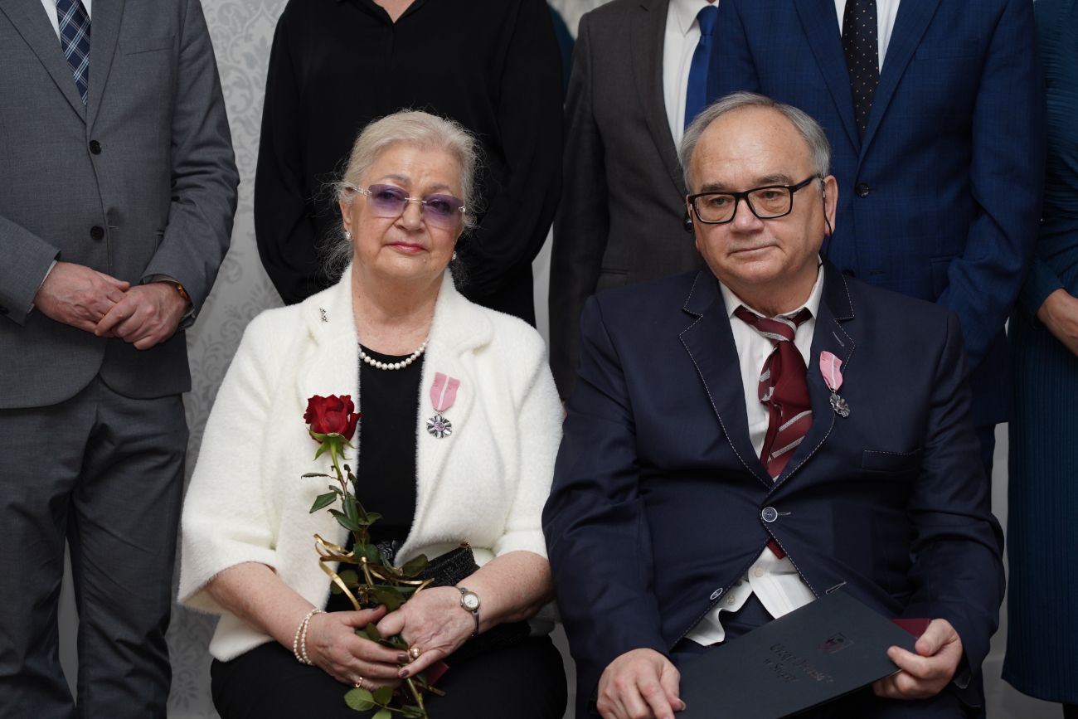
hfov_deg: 19.5
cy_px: 360
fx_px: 3144
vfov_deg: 13.0
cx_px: 539
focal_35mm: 105
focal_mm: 105
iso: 500
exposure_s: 1/100
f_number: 5
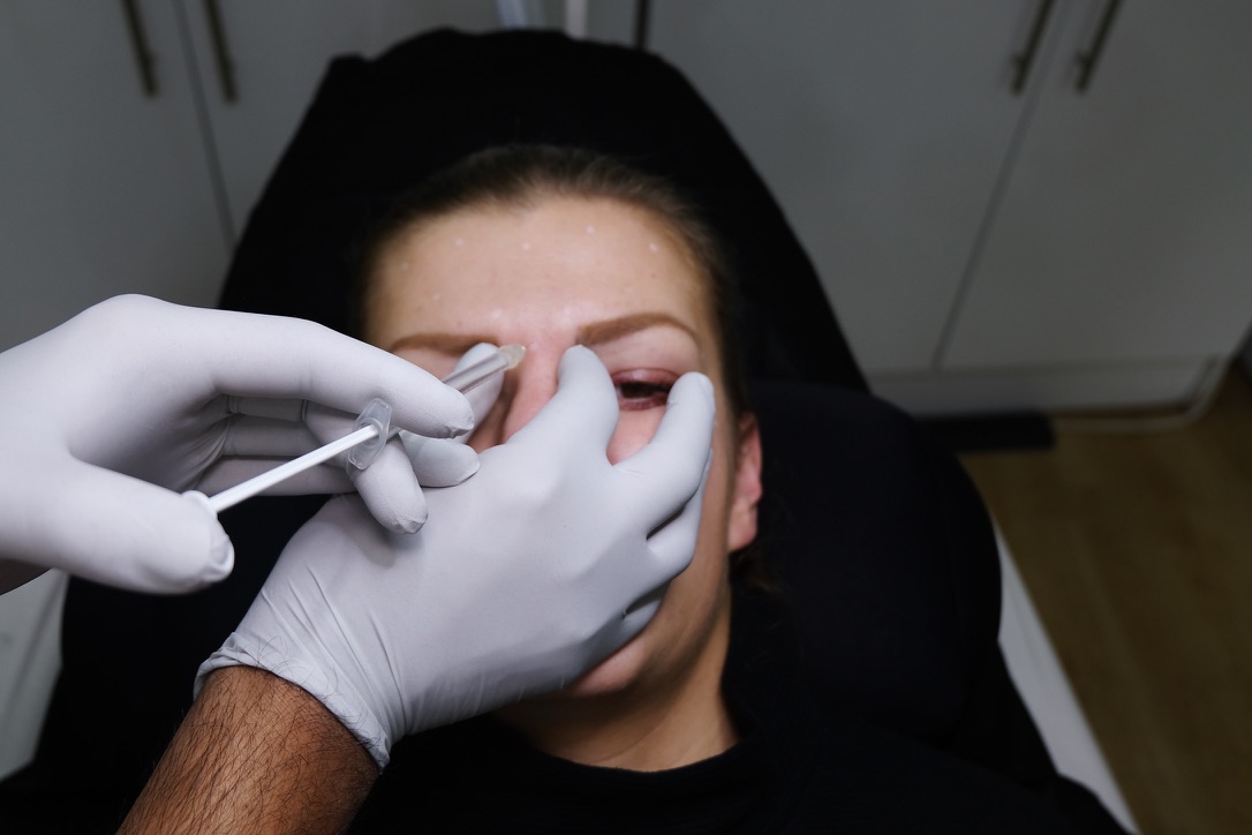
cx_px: 626
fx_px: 1148
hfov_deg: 57.2
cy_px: 418
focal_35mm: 33
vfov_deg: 40.0
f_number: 4
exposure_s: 1/60
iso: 320
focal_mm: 22.2
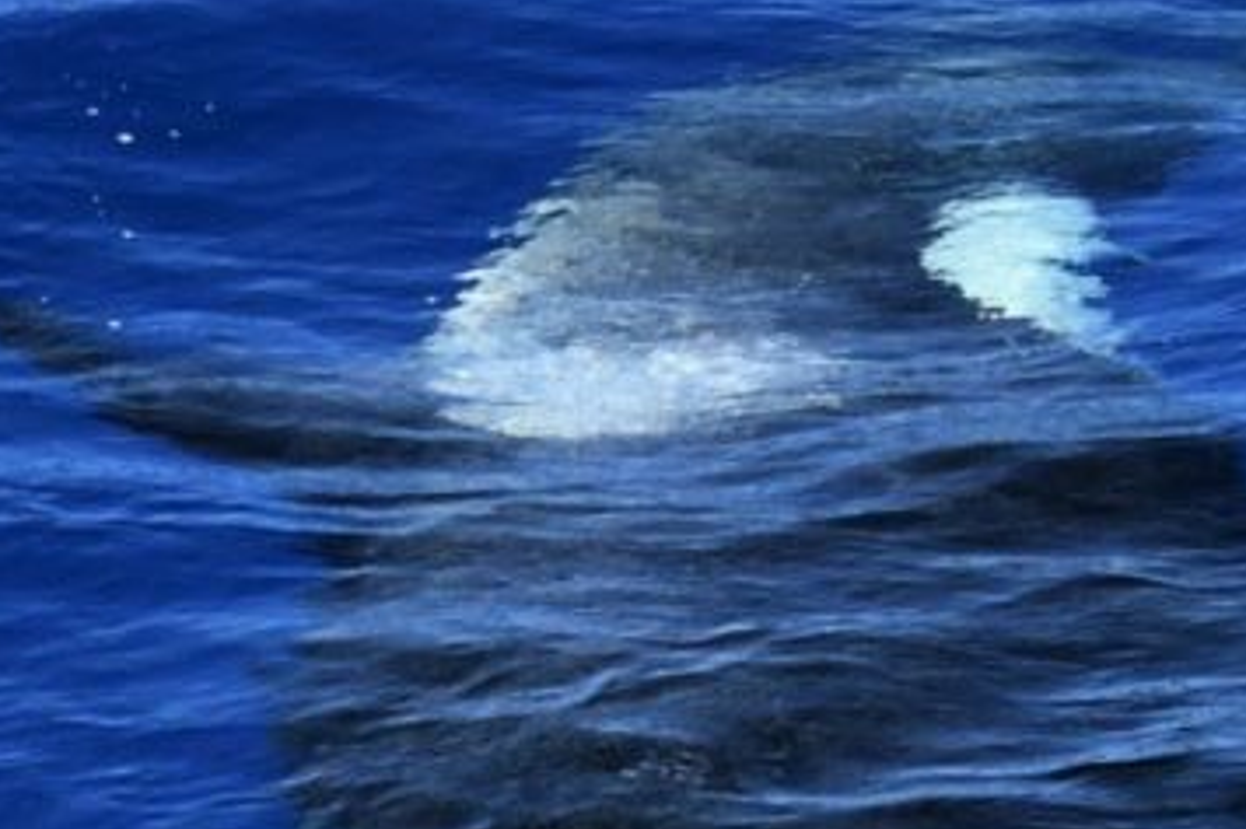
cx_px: 938
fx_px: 4670
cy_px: 698
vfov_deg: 10.1
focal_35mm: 135
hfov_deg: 15.1
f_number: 5
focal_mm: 60
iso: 1600
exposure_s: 1/8000
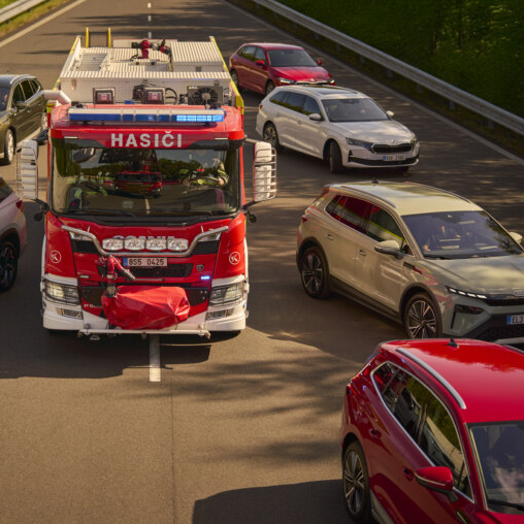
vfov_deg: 19.3
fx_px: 1541
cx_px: 148
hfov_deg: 19.2
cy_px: 263
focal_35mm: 90
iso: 100
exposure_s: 1/1250
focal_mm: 70
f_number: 2.8
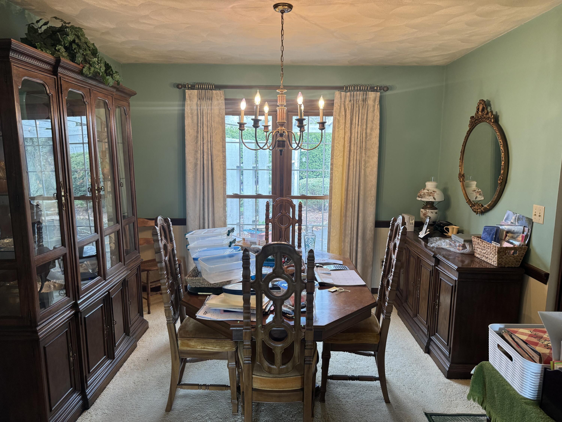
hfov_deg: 71.6
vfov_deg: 56.8
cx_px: 281
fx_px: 390
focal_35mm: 24
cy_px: 211
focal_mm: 6.76
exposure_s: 1/120
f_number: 1.78
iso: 200
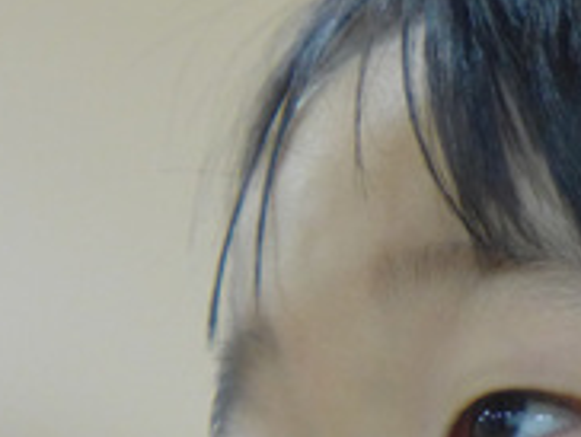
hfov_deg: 6.2
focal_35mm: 316
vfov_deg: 4.7
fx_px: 5311
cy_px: 552
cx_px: 642
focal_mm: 17.7
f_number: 2.3
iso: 400
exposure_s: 1/100
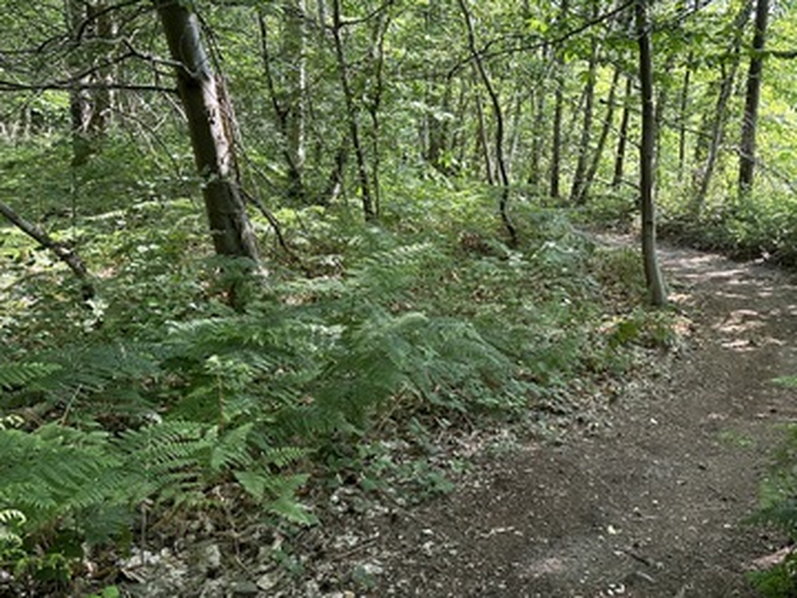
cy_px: 255
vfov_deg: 35.9
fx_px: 921
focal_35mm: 40
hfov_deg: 44.8
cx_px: 622
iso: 100
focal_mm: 6.86
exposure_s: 1/164
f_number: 1.78
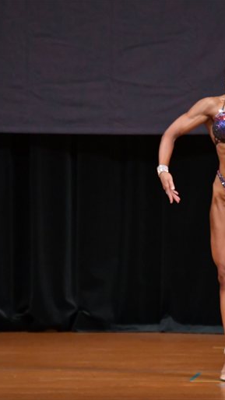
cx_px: 205
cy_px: 200
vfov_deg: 4.8
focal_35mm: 450
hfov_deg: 2.7
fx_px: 4774
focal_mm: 190
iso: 4000
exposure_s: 1/400
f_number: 5.6
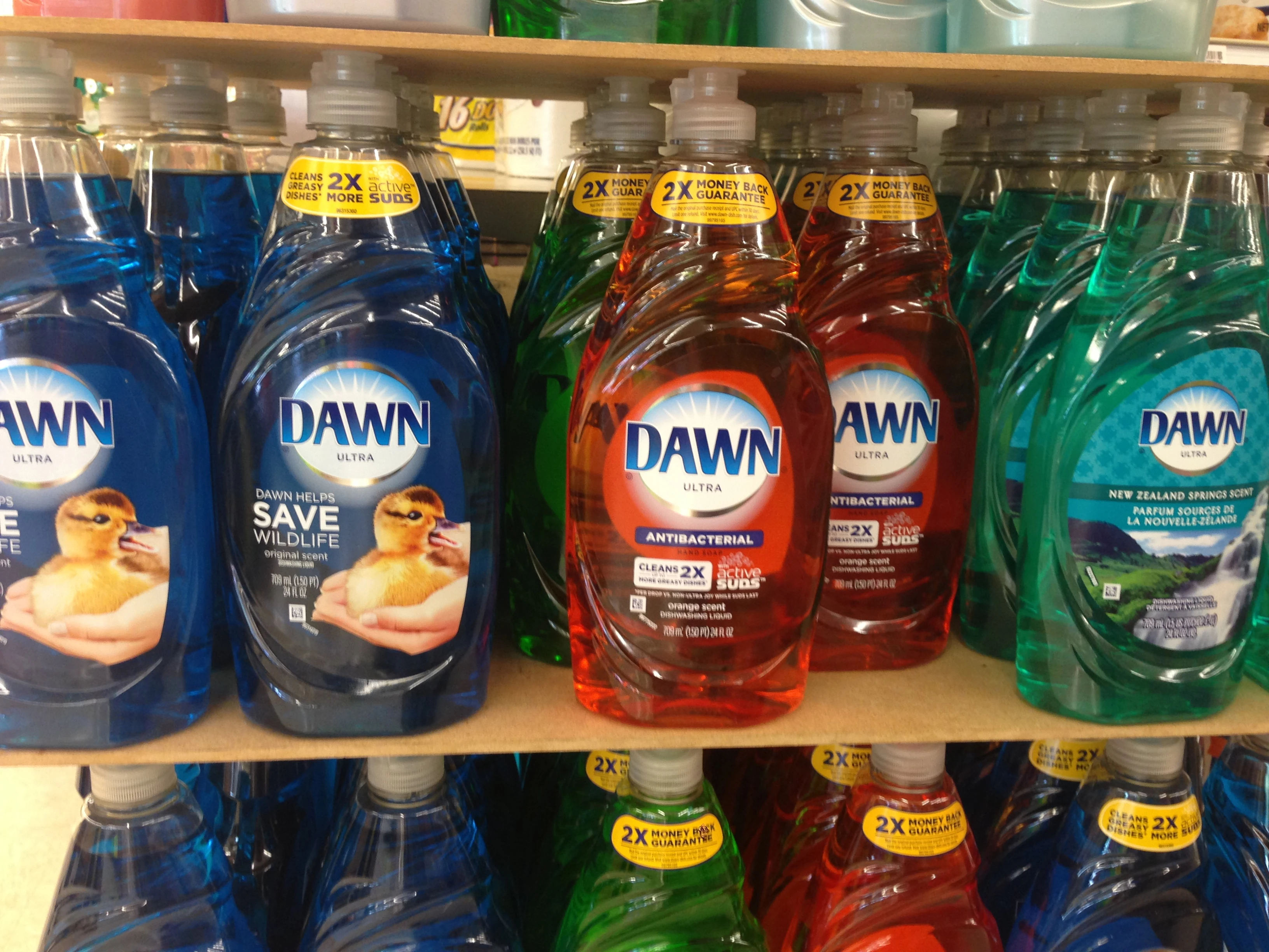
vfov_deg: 42.9
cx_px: 634
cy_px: 476
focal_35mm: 33
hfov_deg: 55.4
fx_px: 1210
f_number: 2.4
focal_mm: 4.13
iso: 100
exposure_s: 1/20
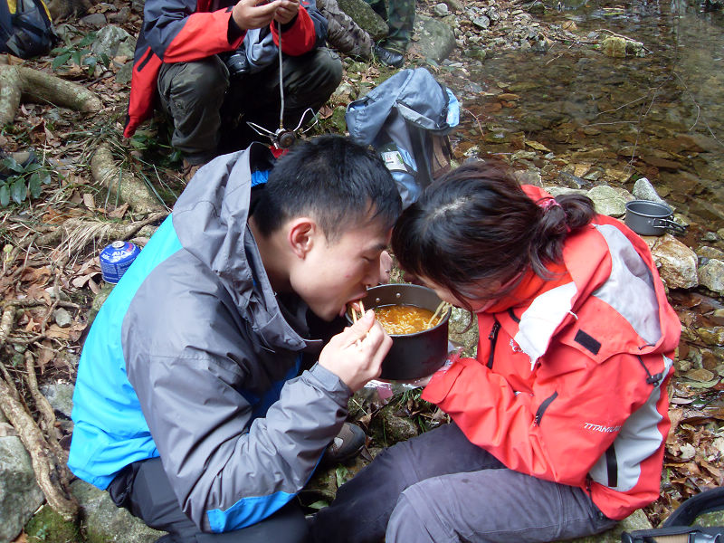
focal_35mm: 37
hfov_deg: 50.1
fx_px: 774
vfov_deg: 38.7
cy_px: 272
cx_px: 362
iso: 160
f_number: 2.8
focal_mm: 6.3
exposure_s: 1/45
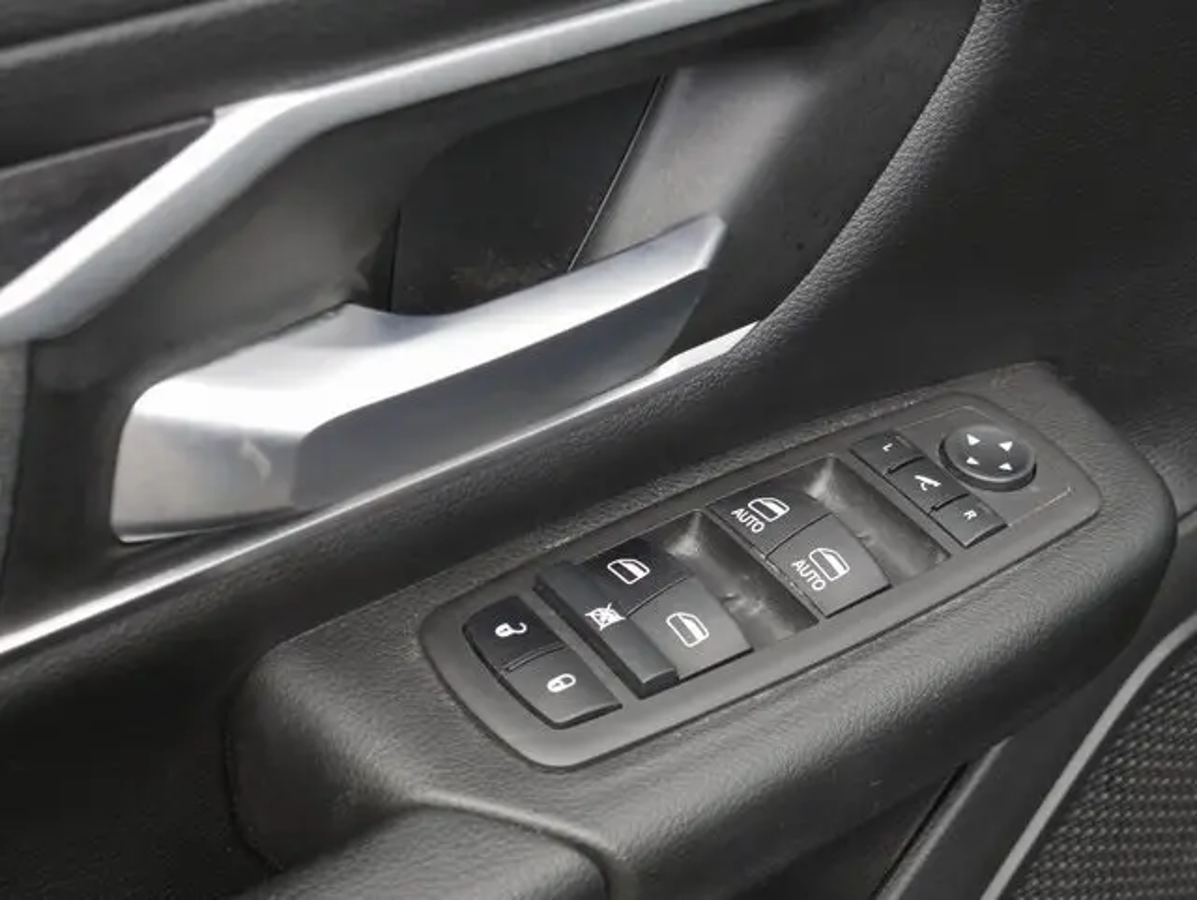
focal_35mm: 62
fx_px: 2146
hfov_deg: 31.2
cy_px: 450
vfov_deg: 23.7
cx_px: 598
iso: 400
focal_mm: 31
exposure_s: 1/80
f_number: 5.4
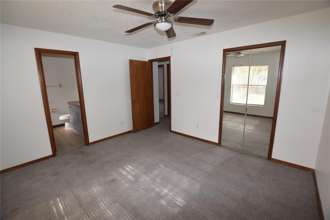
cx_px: 165
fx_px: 137
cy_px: 110
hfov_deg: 100.4
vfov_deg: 77.3
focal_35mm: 15
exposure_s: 1/100
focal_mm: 10
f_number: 5
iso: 800
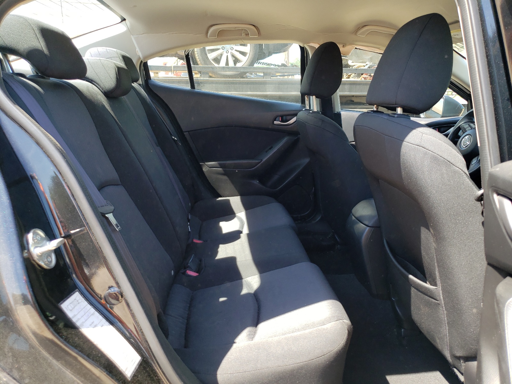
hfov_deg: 67.3
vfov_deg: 53.1
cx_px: 256
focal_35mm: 26
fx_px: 385
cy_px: 192
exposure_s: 1/233
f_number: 1.5
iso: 50
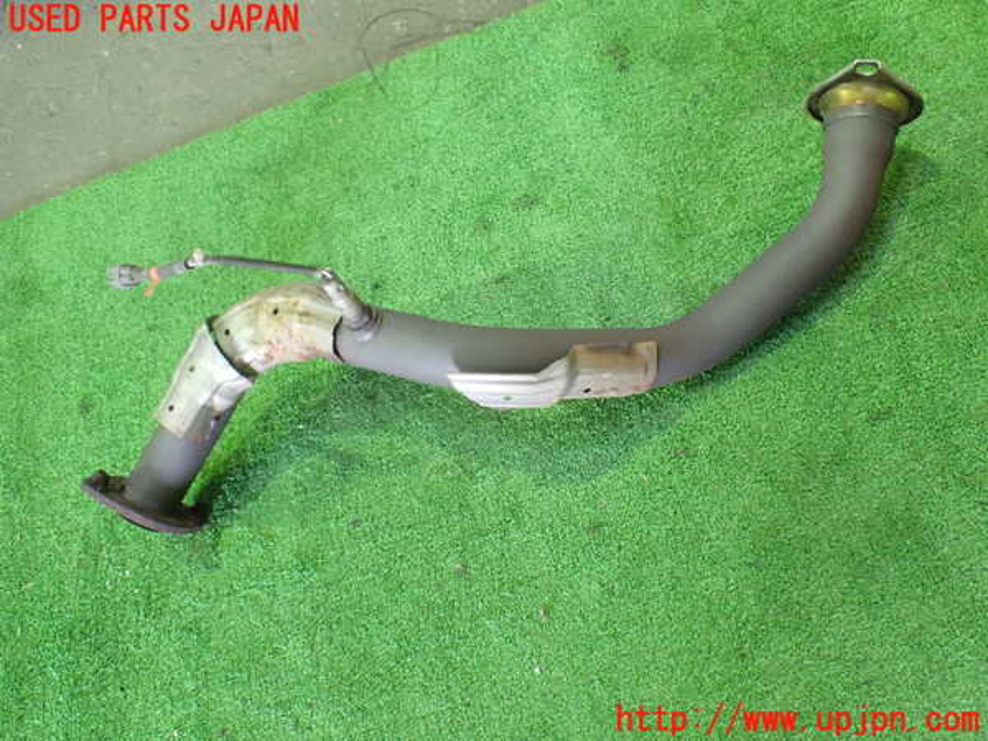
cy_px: 370
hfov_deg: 60.0
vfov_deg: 46.8
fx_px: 856
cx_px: 494
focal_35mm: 30
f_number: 2.3
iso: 800
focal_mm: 5.4
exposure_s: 1/40
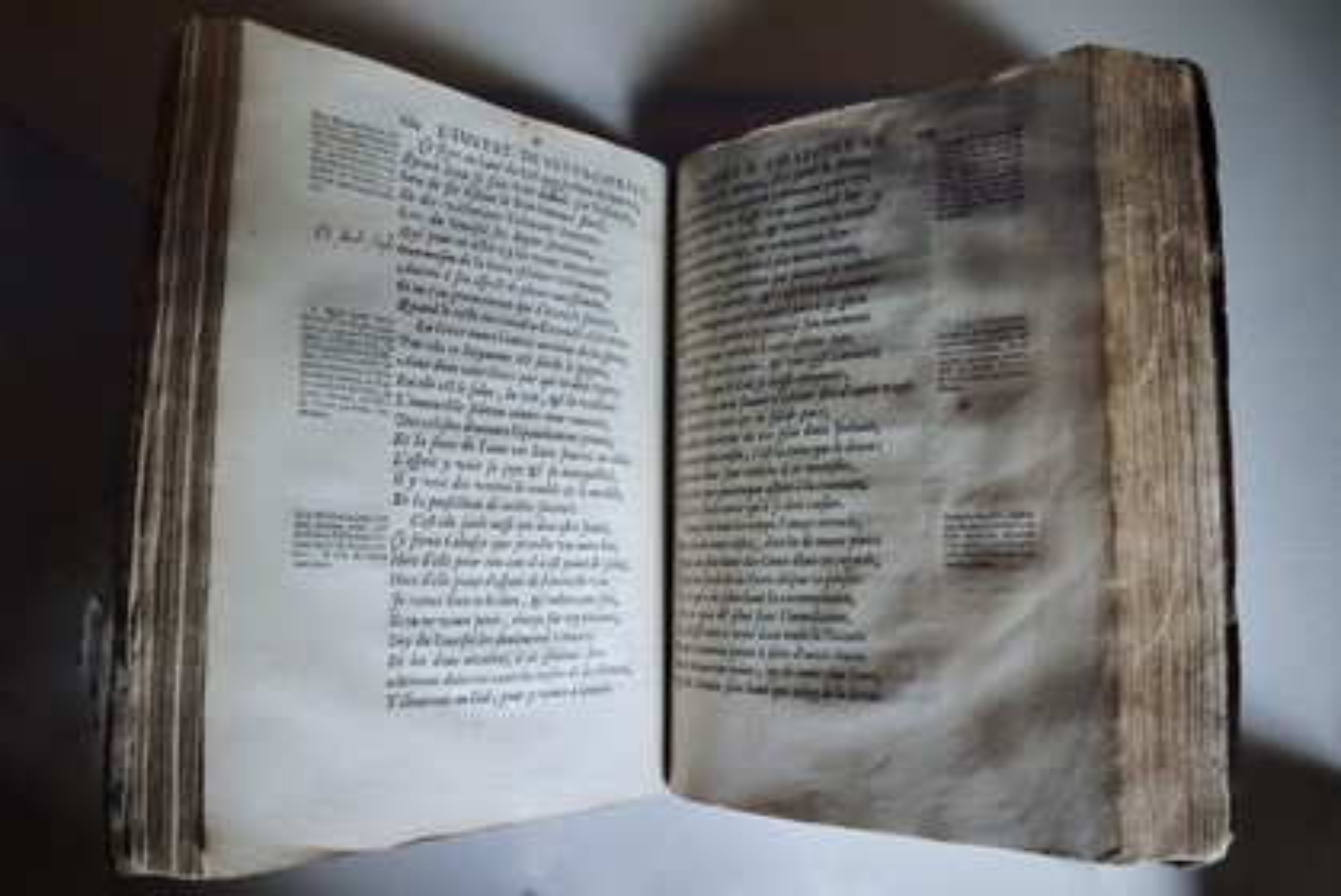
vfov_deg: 53.2
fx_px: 895
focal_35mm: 24
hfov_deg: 73.7
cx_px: 670
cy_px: 448
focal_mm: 24
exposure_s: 1/30
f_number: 13
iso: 1600
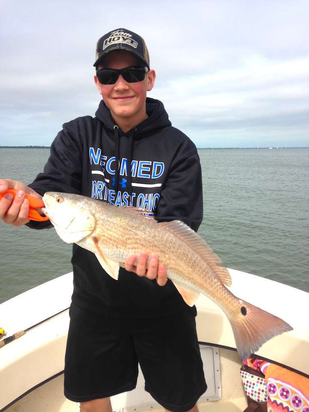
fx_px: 393
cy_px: 206
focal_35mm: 33
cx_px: 154
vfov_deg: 55.4
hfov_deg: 42.9
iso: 50
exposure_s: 1/2088
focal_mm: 4.12
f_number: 2.4
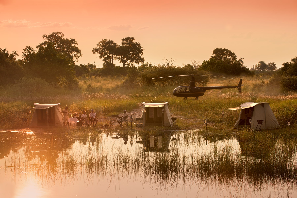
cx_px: 148
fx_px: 842
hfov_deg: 20.0
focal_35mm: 102
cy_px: 99
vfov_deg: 13.4
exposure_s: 1/500
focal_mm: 102
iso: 200
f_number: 8
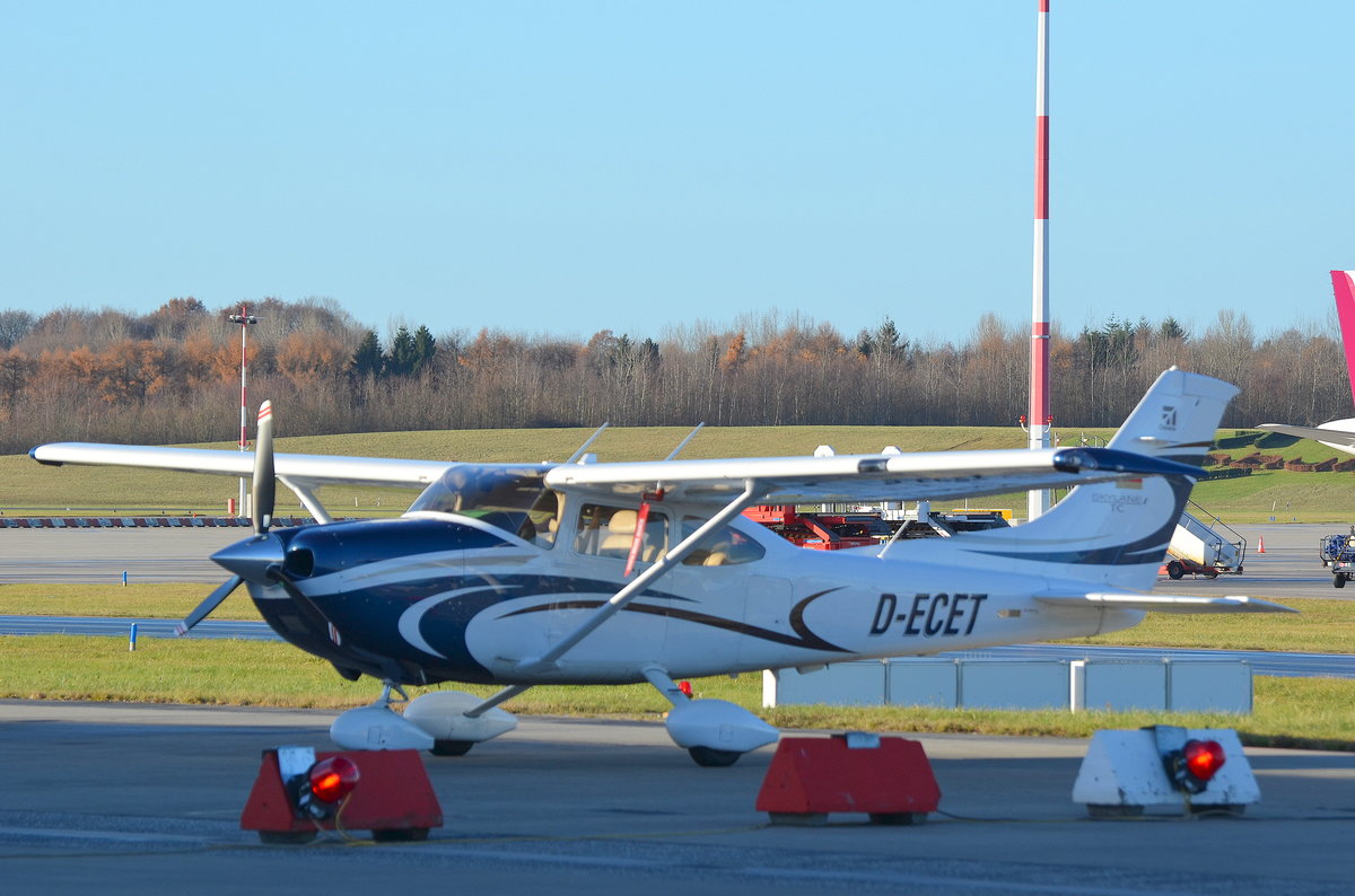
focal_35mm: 255
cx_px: 678
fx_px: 9575
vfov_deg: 5.4
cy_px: 448
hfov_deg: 8.1
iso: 200
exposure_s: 1/640
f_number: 6.3
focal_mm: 170
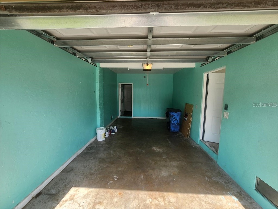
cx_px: 139
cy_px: 104
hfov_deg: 106.2
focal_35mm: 13
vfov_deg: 89.9
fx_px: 104
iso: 50
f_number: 2.2
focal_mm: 2.2
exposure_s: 1/417
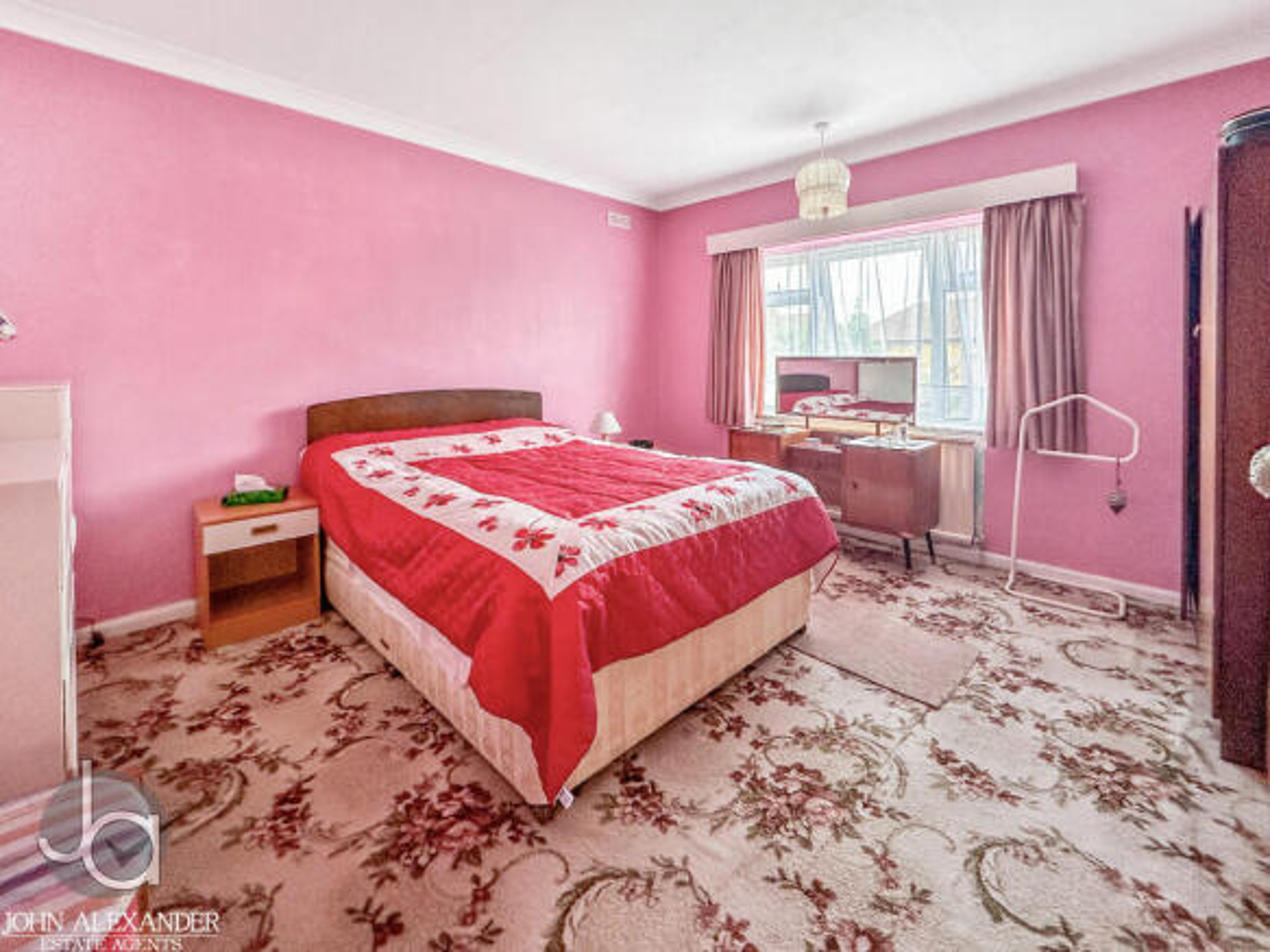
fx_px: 514
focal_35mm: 14
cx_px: 635
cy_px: 476
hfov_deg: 102.1
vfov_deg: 85.7
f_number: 2.2
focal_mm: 2.22
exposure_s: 1/100
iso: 80
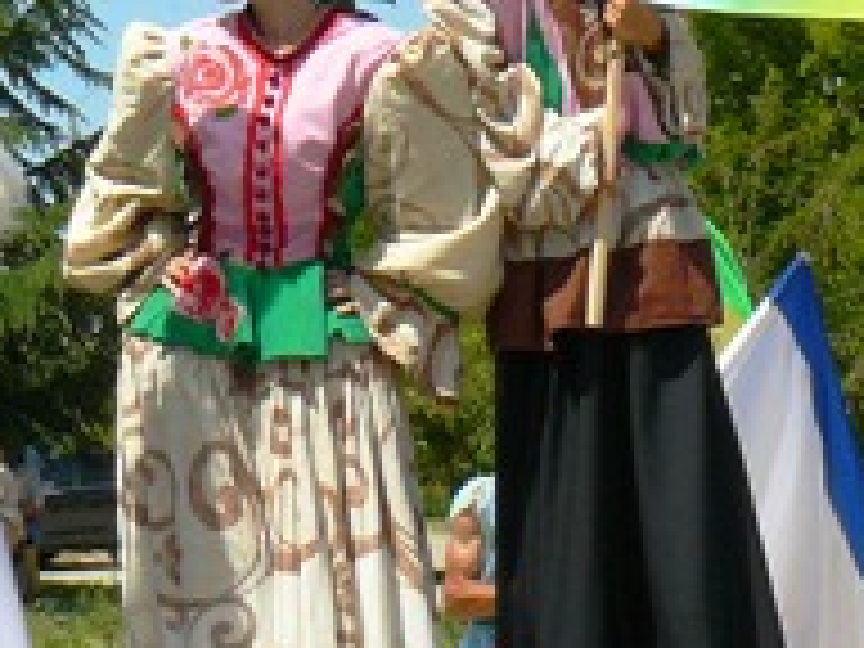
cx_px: 688
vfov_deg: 12.3
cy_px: 342
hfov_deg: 16.3
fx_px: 2995
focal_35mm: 120
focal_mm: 6
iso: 100
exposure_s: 1/500
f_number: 5.6
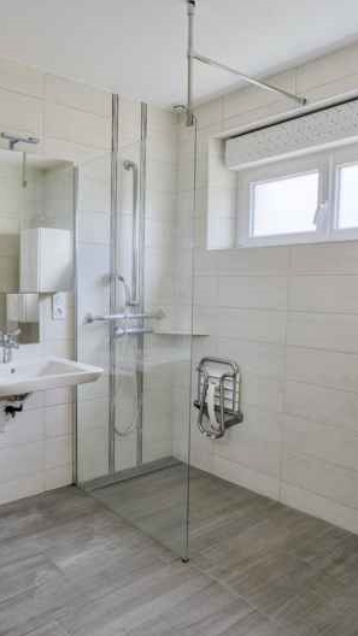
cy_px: 319
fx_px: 456
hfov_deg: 41.7
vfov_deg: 69.9
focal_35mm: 27
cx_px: 94
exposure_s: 1/25
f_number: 8
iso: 800
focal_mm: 17
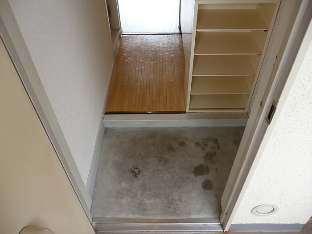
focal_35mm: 28
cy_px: 117
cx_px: 156
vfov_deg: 49.7
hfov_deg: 63.4
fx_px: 252
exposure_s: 1/60
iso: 125
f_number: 3.1
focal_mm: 5
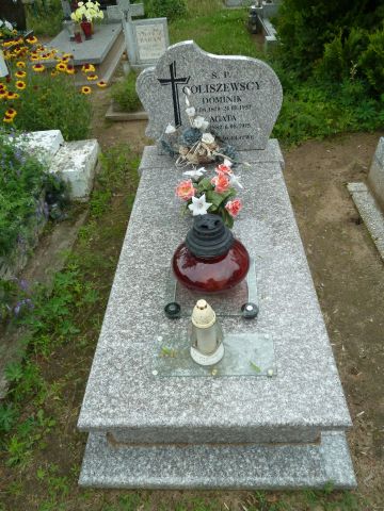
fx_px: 370
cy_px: 256
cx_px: 192
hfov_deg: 54.9
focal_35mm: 25
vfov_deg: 69.4
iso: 200
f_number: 3.3
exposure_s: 1/250
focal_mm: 4.1
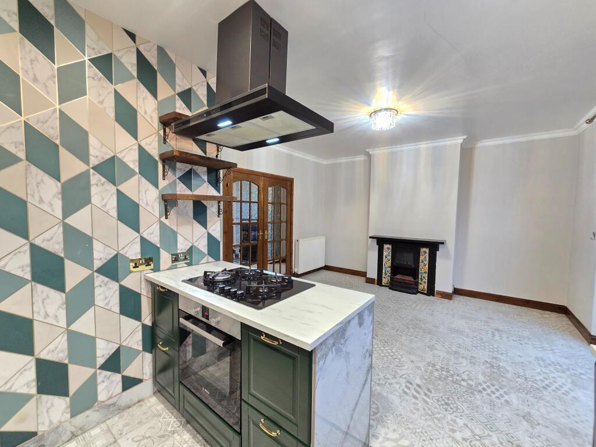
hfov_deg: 106.2
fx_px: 224
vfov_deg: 89.9
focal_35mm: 13
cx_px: 298
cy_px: 224
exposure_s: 1/50
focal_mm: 2.2
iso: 320
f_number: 2.2
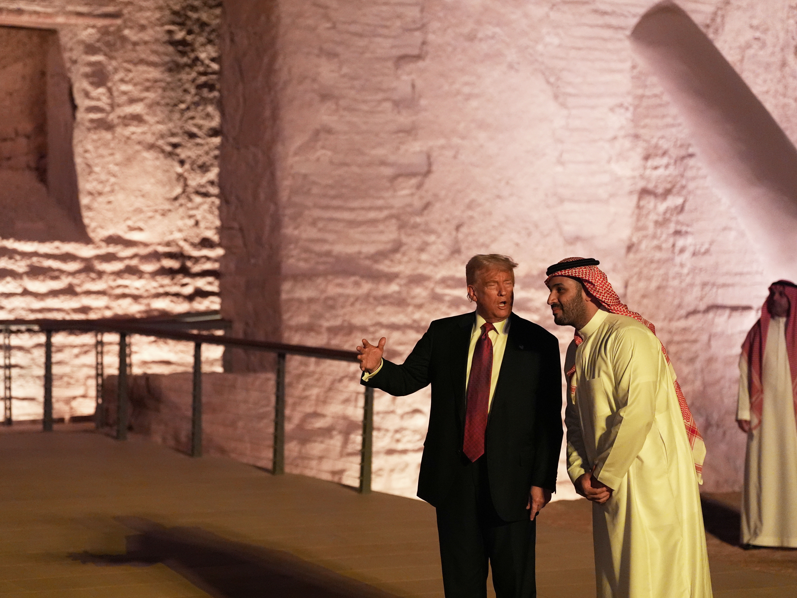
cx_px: 365
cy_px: 299
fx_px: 2372
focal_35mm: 103
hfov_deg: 19.1
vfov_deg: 14.4
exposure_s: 1/250
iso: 5000
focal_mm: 95
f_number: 2.8
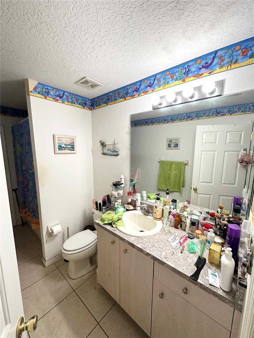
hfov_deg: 85.7
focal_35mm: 14
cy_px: 169
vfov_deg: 102.1
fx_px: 137
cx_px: 127
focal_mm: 2.22
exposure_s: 1/120
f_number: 2.2
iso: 200
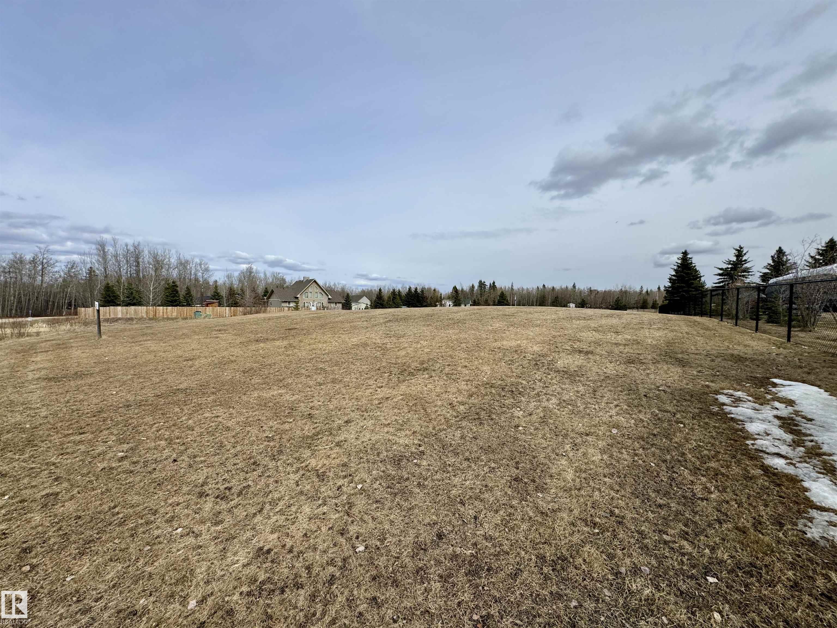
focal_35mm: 14
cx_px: 418
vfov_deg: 85.7
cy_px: 314
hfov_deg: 102.1
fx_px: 339
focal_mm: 2.22
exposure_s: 1/2770
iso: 50
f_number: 2.2
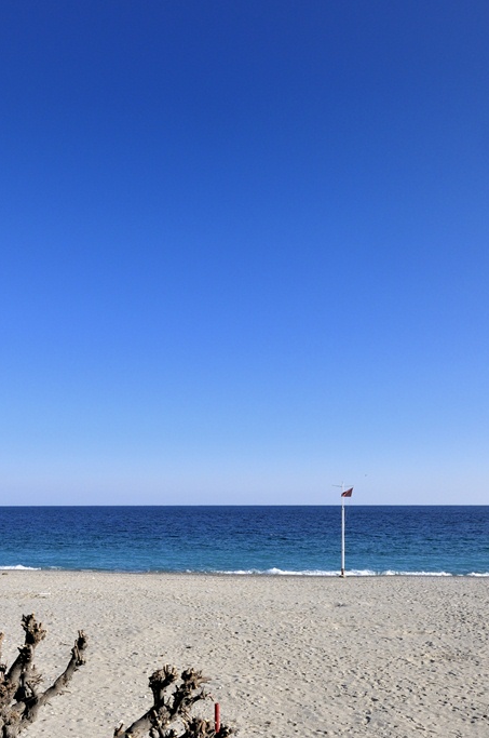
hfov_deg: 36.7
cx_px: 205
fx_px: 736
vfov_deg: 52.0
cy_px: 501
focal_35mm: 36
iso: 200
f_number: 10
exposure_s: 1/400
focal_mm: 16
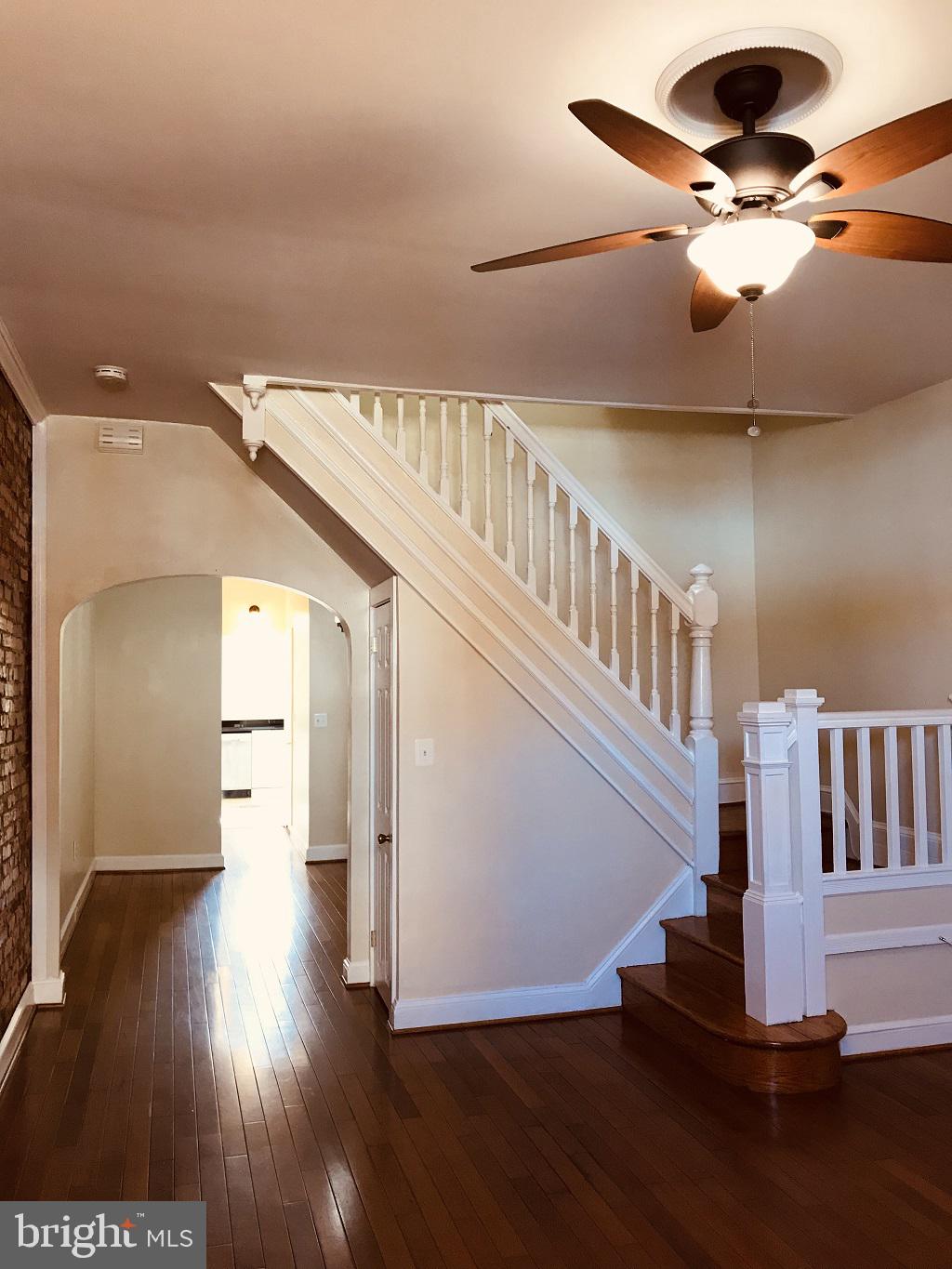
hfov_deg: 49.8
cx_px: 476
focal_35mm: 28
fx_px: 1027
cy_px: 634
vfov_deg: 63.4
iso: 40
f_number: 1.8
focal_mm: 3.99
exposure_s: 1/24
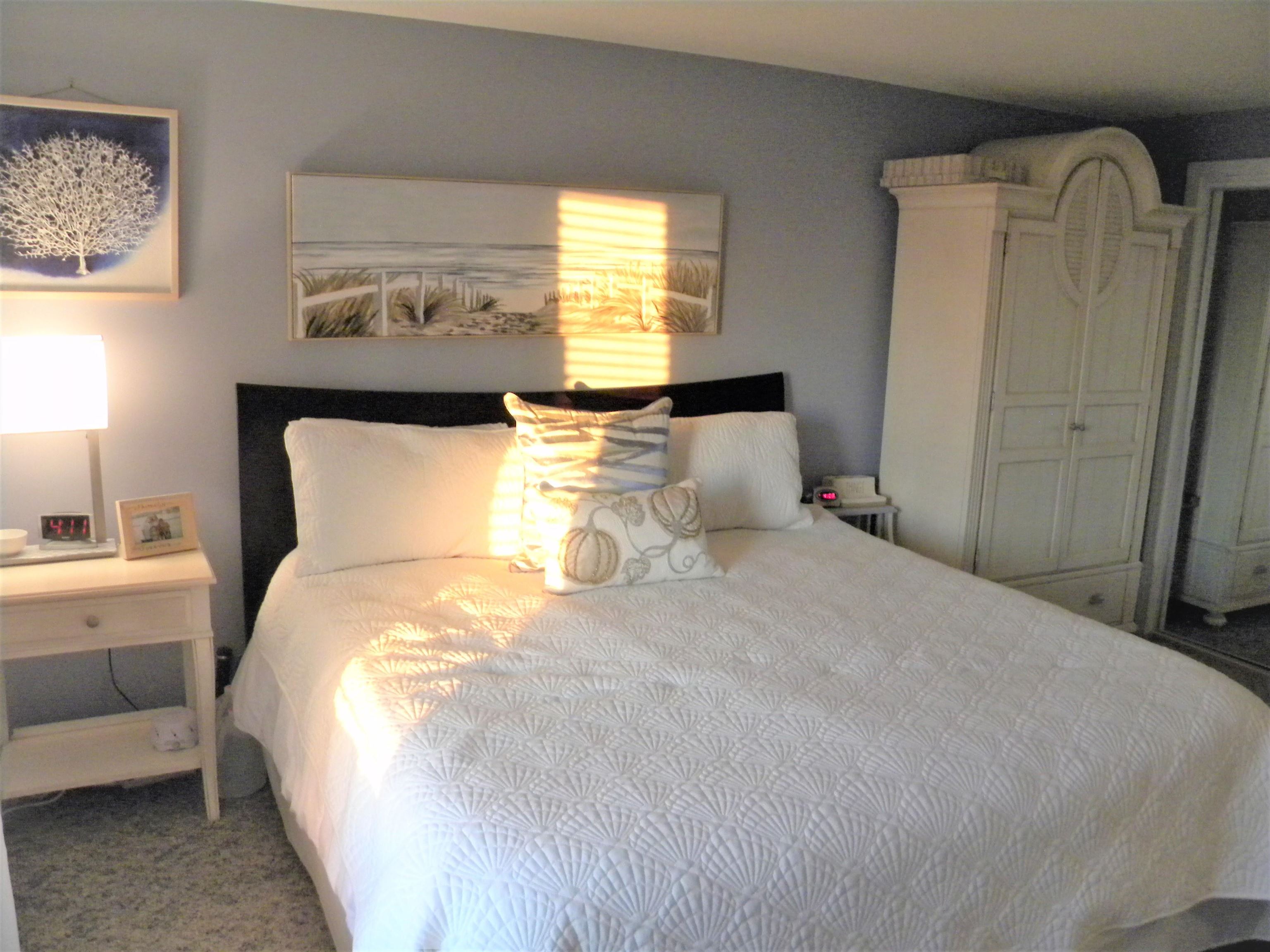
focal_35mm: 28
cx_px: 635
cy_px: 476
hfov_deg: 63.4
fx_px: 1027
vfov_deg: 49.7
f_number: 3.5
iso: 400
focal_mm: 5
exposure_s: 1/28.7
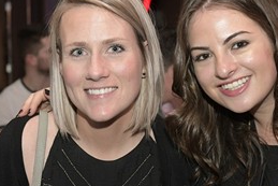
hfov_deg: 16.9
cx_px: 100
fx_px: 935
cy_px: 98
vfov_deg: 11.3
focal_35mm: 121
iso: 2000
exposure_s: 1/100
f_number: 4
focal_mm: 38
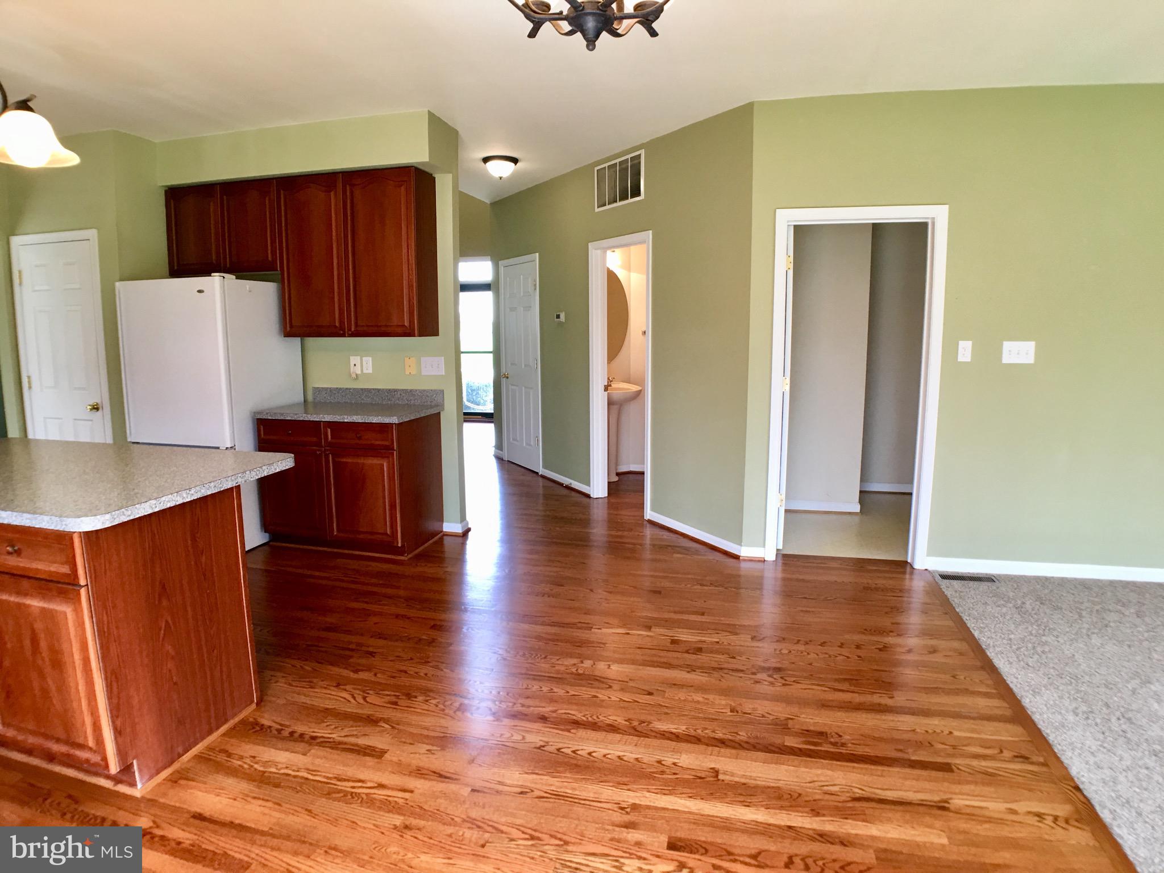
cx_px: 582
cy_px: 436
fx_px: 975
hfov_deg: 61.7
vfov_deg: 48.2
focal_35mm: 29
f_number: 2.2
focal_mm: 4.15
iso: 32
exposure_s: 1/30
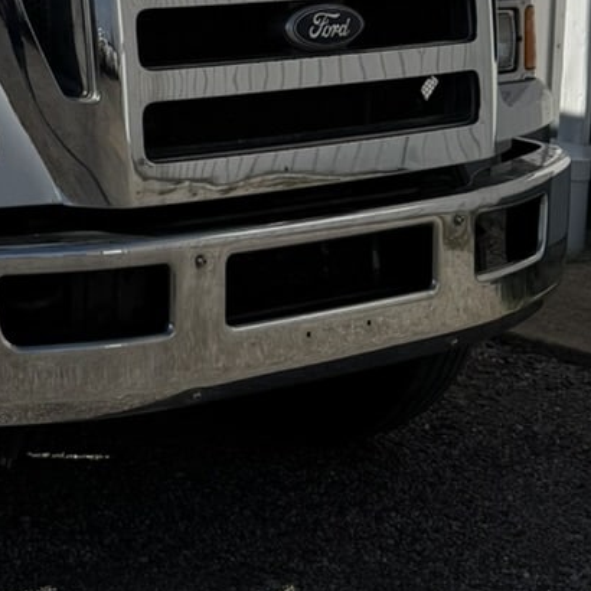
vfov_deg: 15.6
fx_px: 2047
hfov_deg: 15.6
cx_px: -190
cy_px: -176
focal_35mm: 106
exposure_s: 1/12346
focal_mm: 6.76
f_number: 1.78
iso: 80
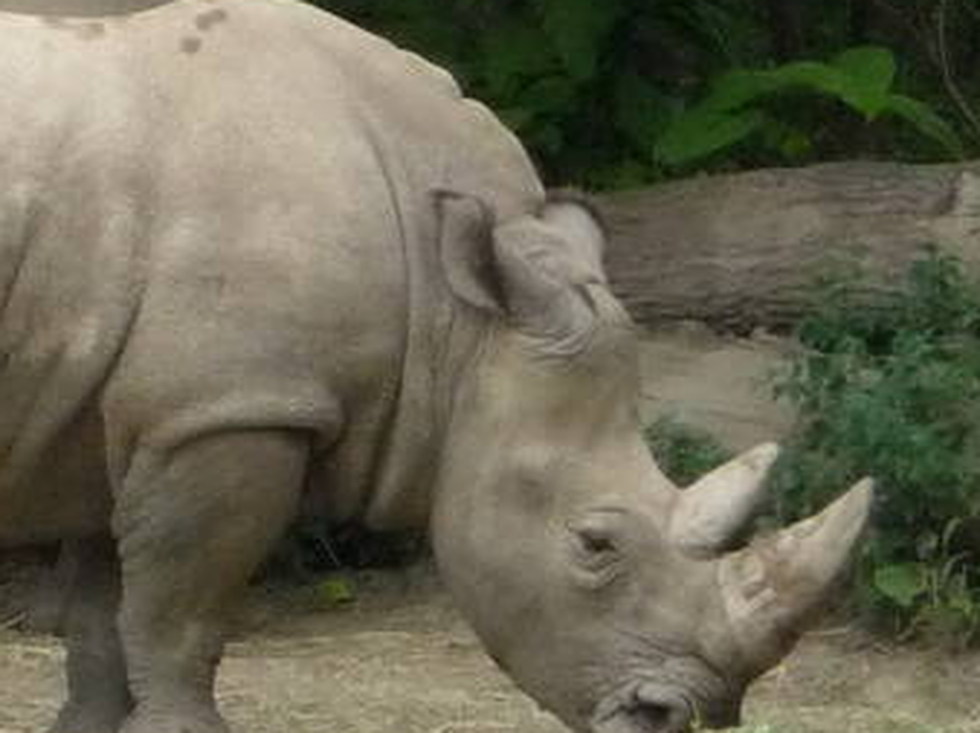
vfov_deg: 1.8
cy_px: 168
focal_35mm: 805
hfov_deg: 2.5
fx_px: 22774
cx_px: -800
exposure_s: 1/200
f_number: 4.8
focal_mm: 29.1
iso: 400
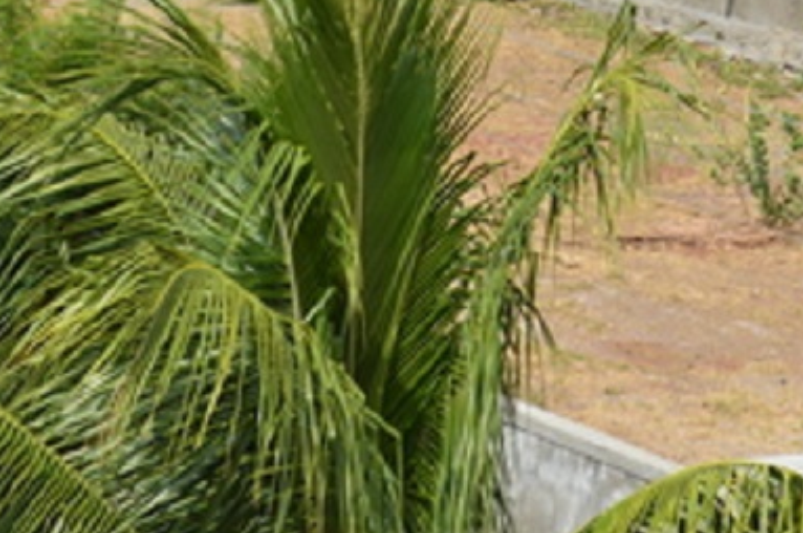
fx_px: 4298
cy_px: -81
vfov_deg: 7.0
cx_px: 635
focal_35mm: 193
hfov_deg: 10.6
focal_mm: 46
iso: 200
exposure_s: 1/640
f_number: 7.1
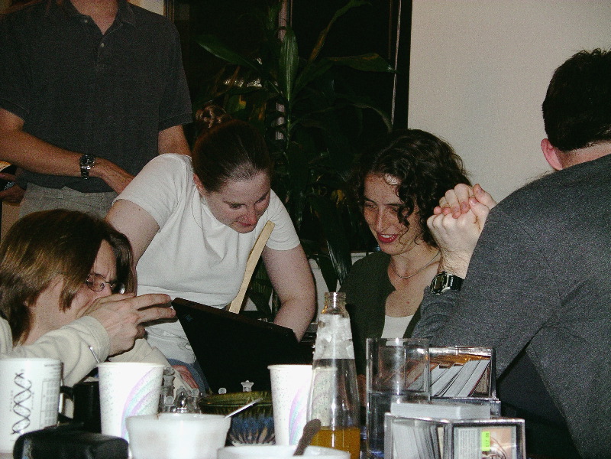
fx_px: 1483
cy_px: 230
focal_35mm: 84
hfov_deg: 23.3
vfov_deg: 17.6
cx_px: 306
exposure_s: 1/60
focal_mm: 17.4
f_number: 3.6
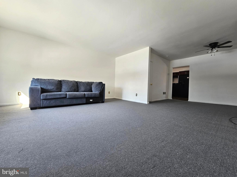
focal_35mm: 13
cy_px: 88
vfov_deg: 89.9
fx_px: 89
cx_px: 118
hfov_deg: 106.2
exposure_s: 1/60
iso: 100
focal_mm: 2.2
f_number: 2.2
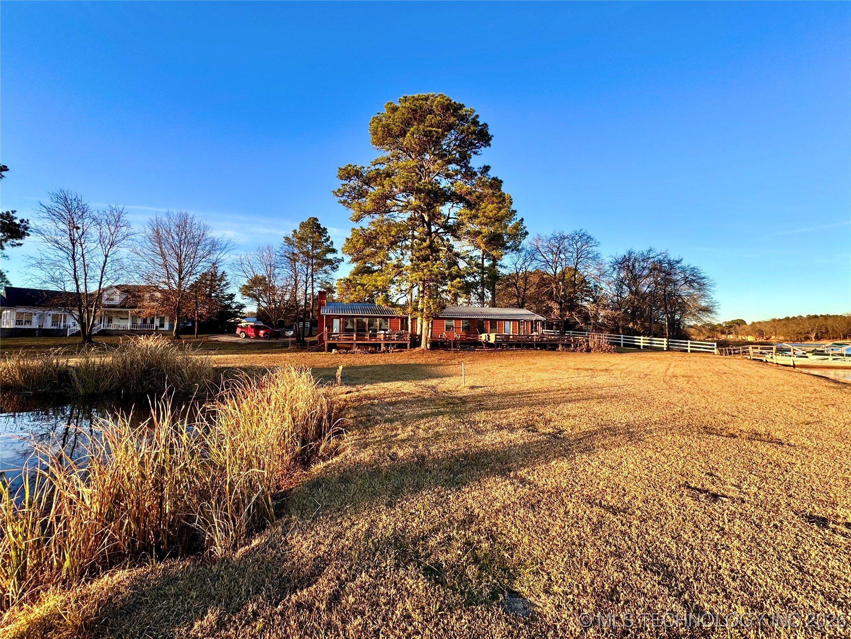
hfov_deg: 102.1
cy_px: 320
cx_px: 426
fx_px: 344
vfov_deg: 85.7
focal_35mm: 14
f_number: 2.2
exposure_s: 1/344
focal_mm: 2.22
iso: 40
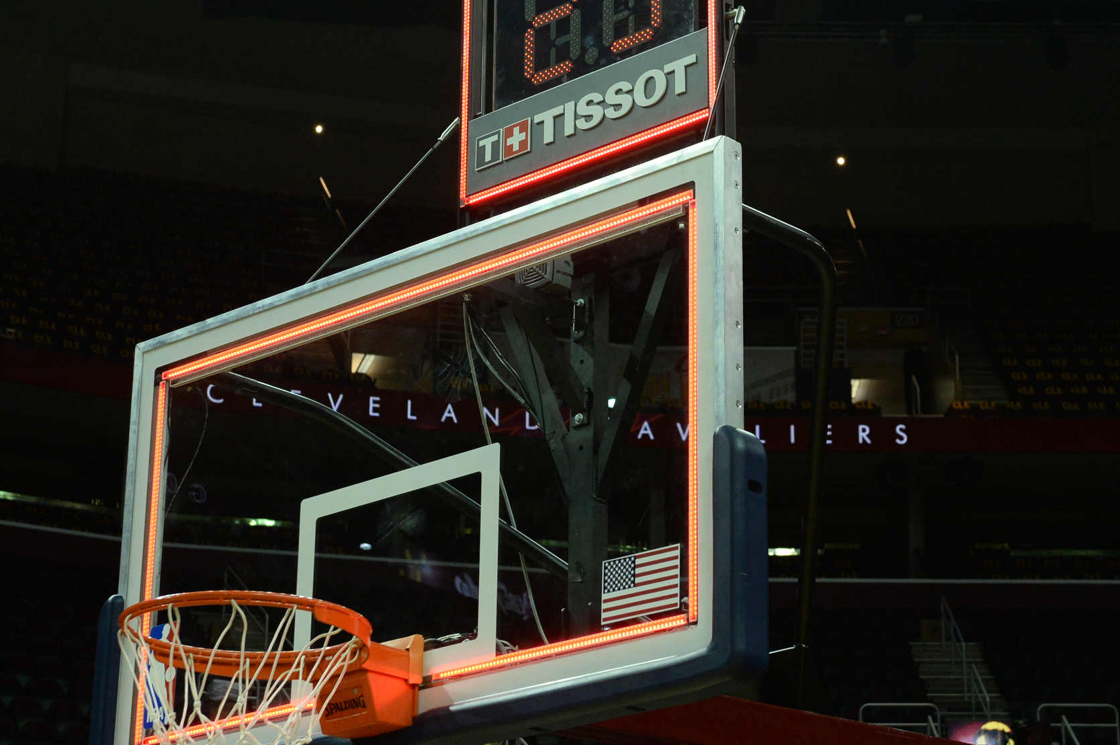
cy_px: 308
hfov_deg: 22.6
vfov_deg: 15.2
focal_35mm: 90
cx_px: 706
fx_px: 2798
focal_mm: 50
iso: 2500
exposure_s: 1/640
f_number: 5.6
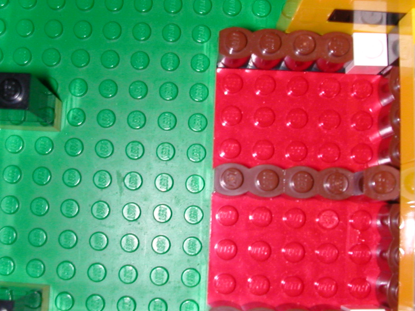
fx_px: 671
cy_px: 123
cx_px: 164
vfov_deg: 26.1
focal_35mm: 56
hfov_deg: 34.2
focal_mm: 5.6
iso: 100
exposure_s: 1/59.9
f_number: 4.5
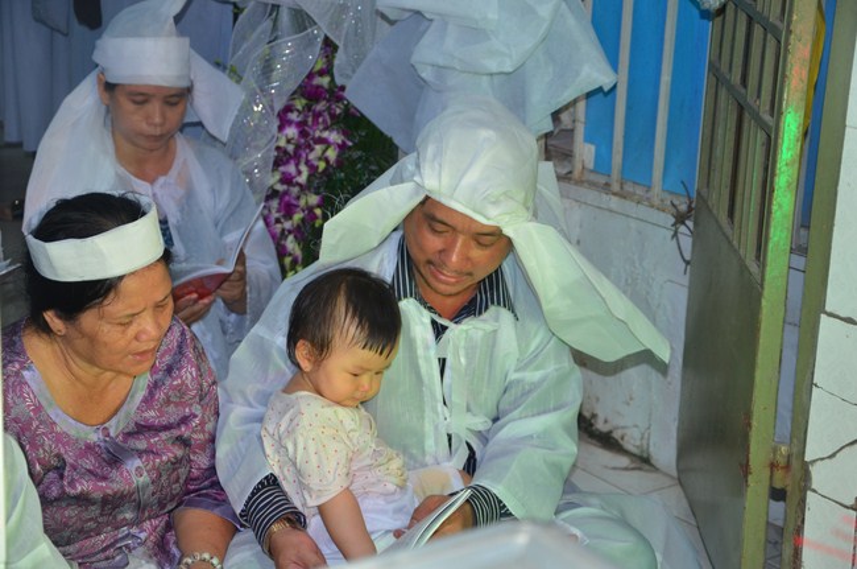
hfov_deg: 28.1
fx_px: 1711
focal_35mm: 72
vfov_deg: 18.9
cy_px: 284
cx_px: 428
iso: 640
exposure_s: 1/60
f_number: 4.8
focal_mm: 48
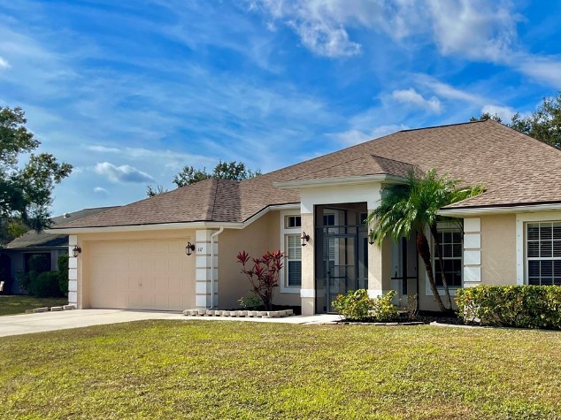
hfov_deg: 43.2
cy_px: 253
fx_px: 680
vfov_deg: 34.2
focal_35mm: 42
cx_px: 432
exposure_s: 1/5319
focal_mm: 5.1
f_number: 1.6
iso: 50
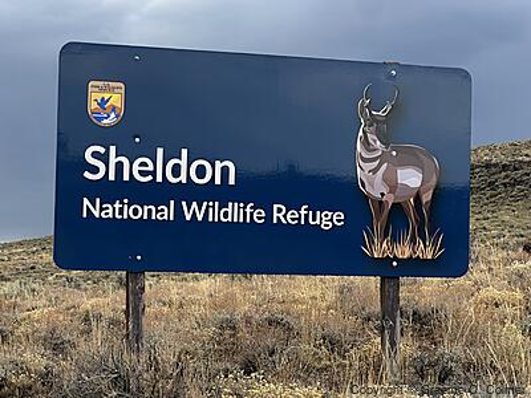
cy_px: 199
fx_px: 1181
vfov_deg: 19.1
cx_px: 266
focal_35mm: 77
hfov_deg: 25.3
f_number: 2.8
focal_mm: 9
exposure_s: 1/154
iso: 32
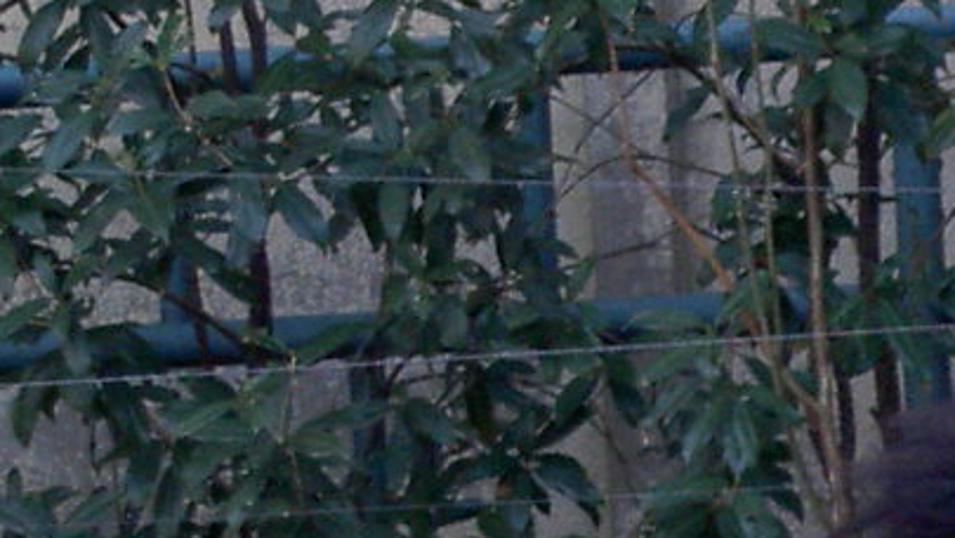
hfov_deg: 5.0
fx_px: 10891
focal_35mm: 430
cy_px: 883
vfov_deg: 2.8
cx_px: 1504
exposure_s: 1/84
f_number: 4.5
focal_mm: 20.6
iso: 100
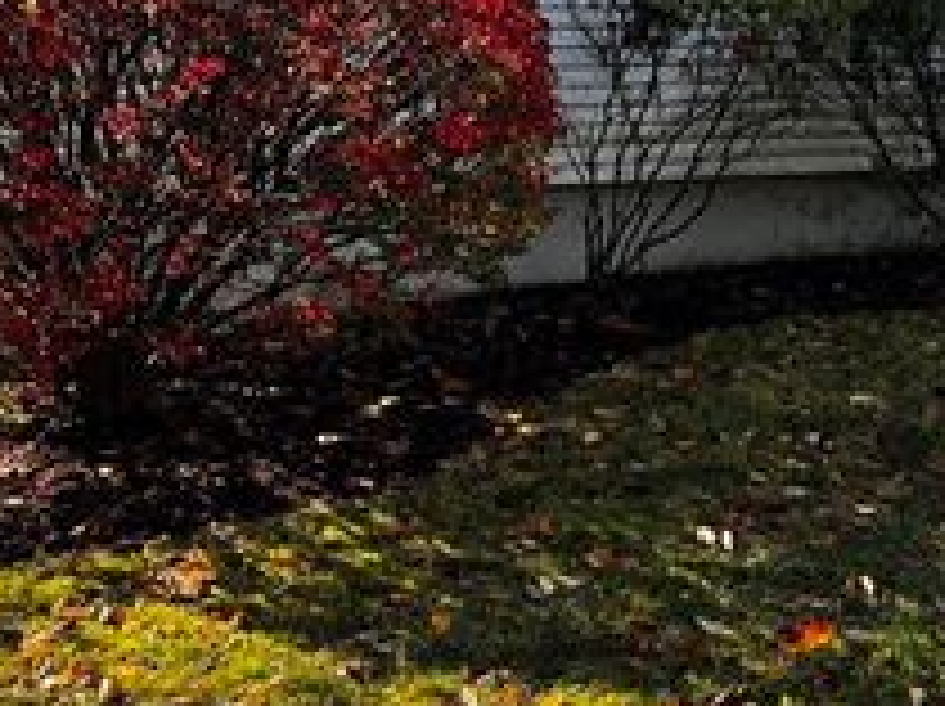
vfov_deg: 22.7
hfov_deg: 30.5
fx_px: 1691
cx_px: 747
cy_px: 11
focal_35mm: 62
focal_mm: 5.96
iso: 50
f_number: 1.6
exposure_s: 1/490
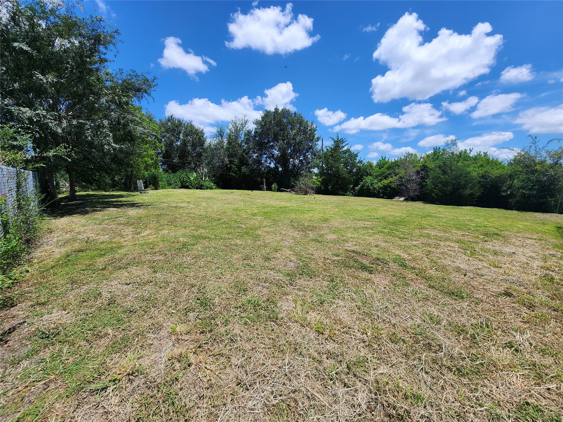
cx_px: 282
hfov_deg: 106.2
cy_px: 211
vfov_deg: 89.9
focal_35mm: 13
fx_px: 211
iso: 50
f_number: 2.2
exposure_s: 1/2252
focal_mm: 2.2
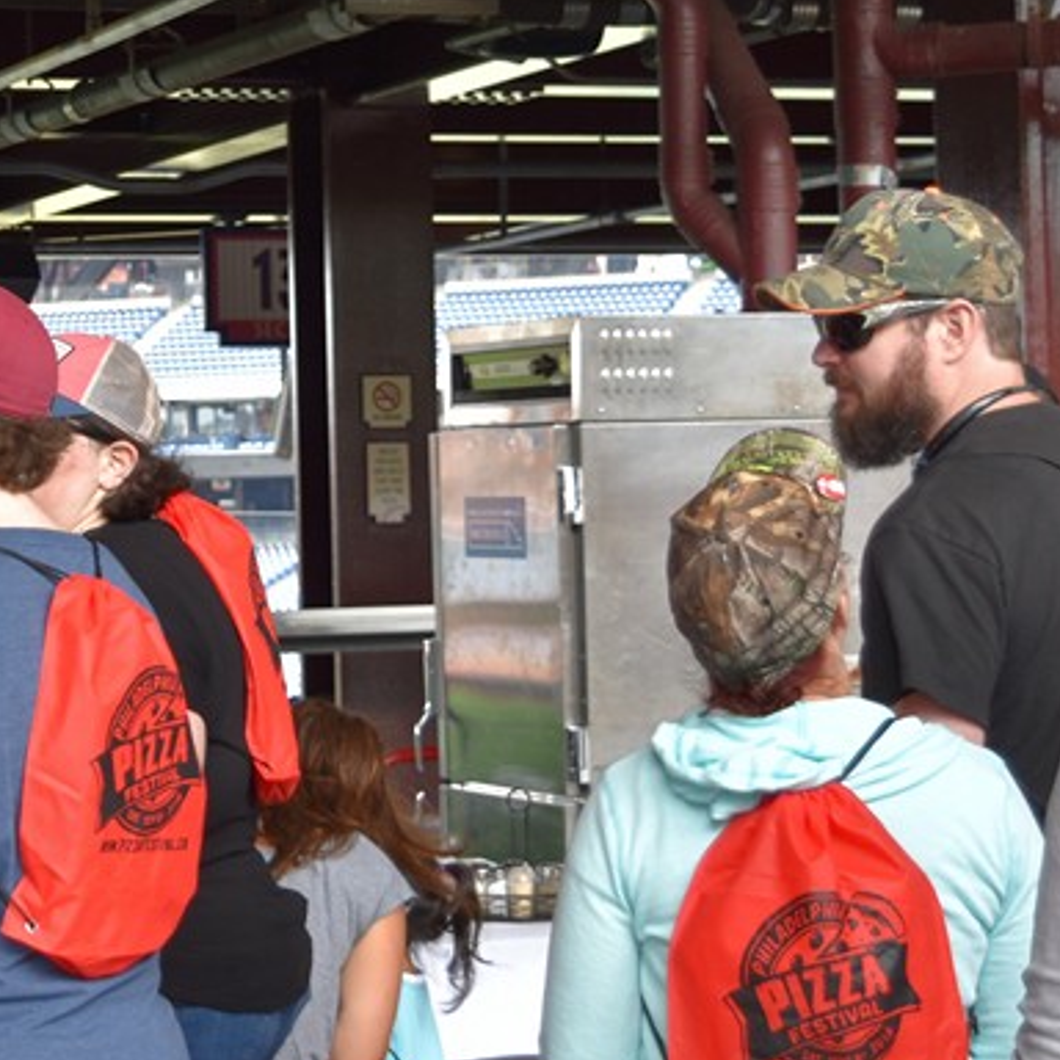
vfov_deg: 15.4
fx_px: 3915
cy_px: 335
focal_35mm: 113
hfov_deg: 15.2
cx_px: 33
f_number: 4.5
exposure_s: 1/80
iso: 400
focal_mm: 34
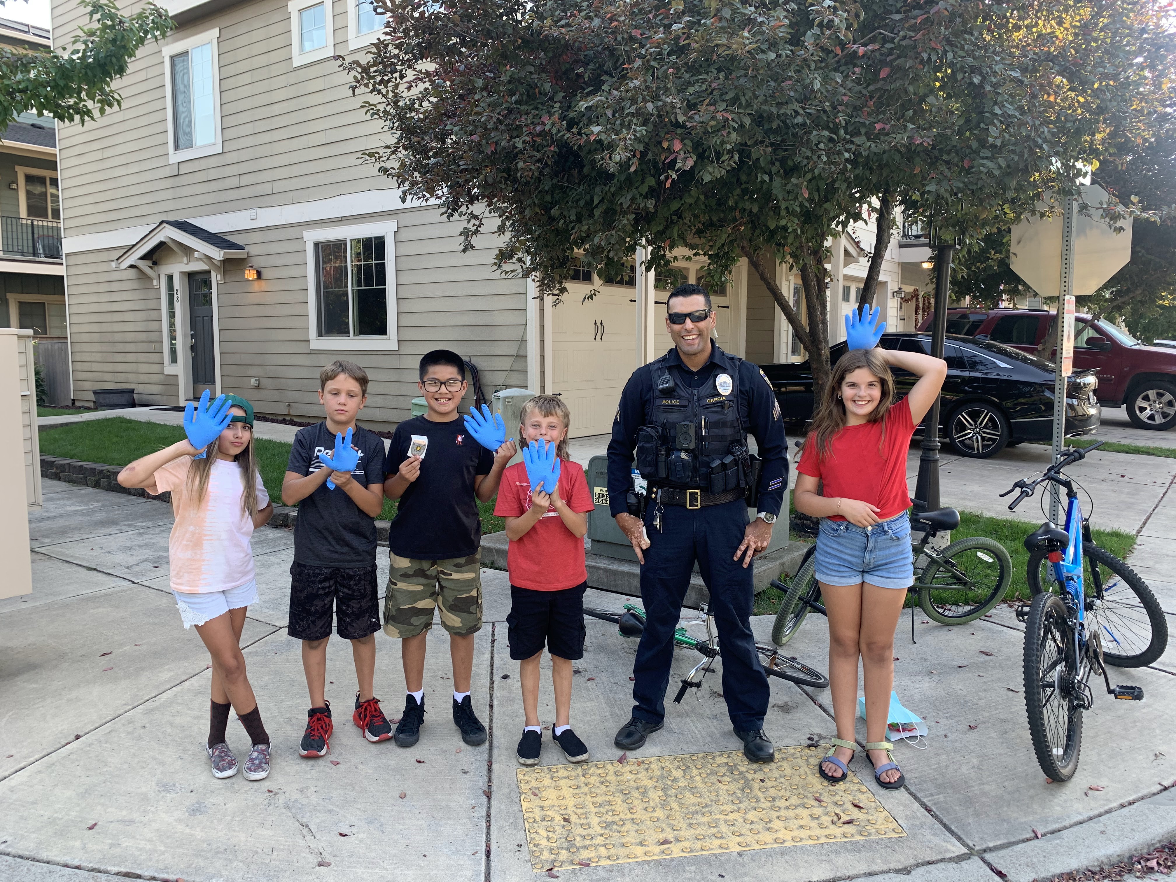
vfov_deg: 53.1
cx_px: 588
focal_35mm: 26
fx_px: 883
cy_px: 441
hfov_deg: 67.3
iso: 25
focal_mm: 4.25
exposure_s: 1/122
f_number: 1.8
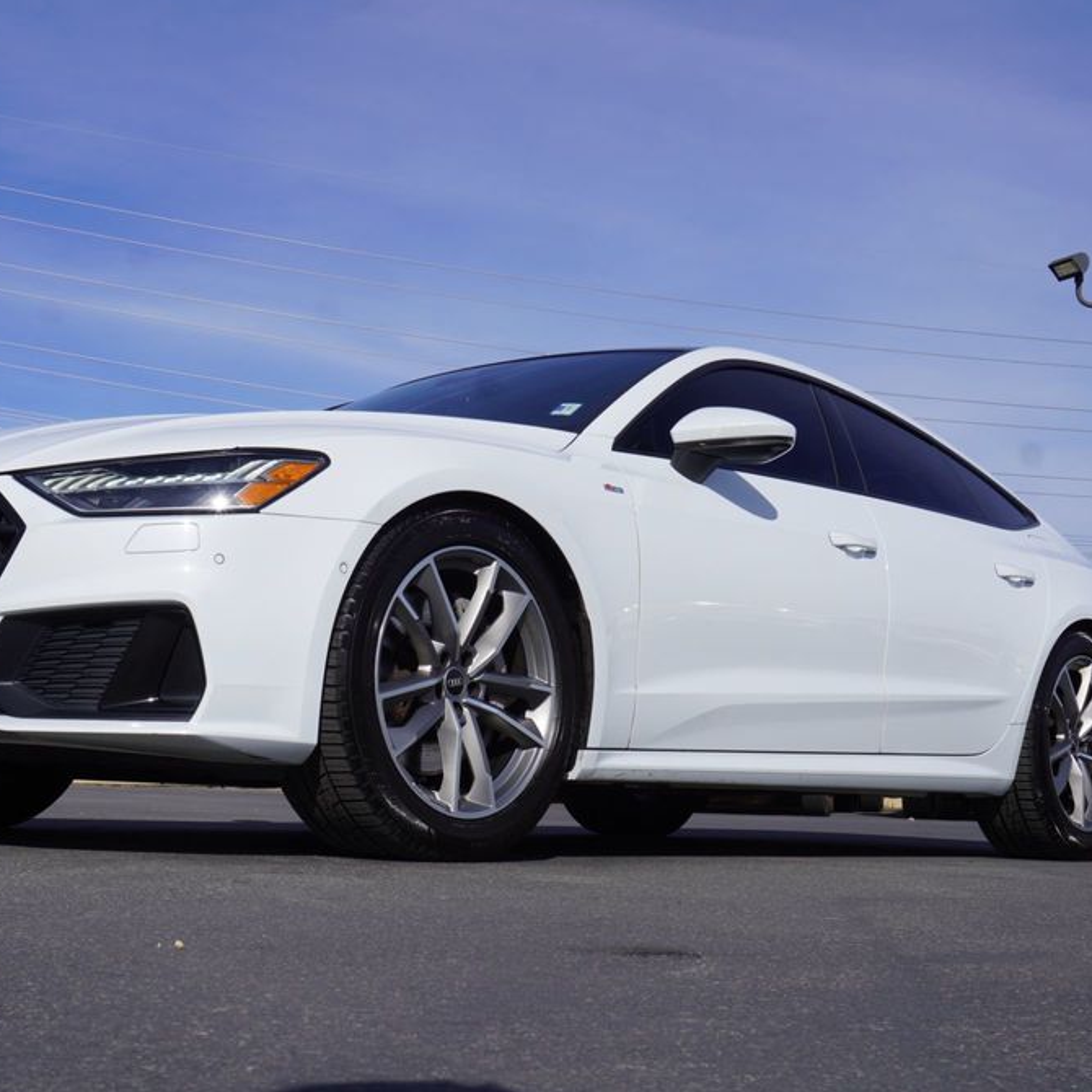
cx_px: 419
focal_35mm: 53
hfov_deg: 32.3
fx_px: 1879
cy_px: 544
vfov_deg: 32.4
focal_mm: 27
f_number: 11
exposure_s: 1/250
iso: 100
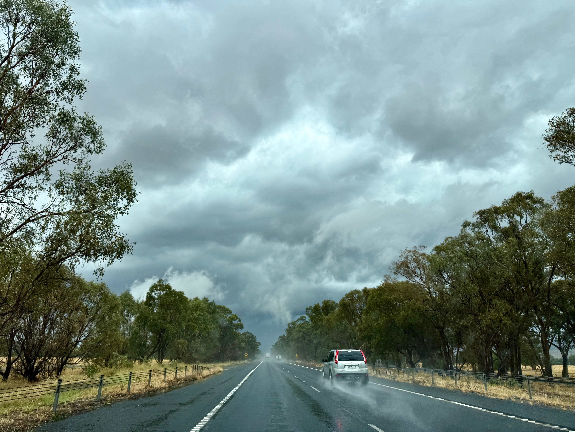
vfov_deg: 56.8
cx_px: 288
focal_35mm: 24
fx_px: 399
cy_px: 216
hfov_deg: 71.6
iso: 80
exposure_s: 1/5714
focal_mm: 6.76
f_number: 1.78
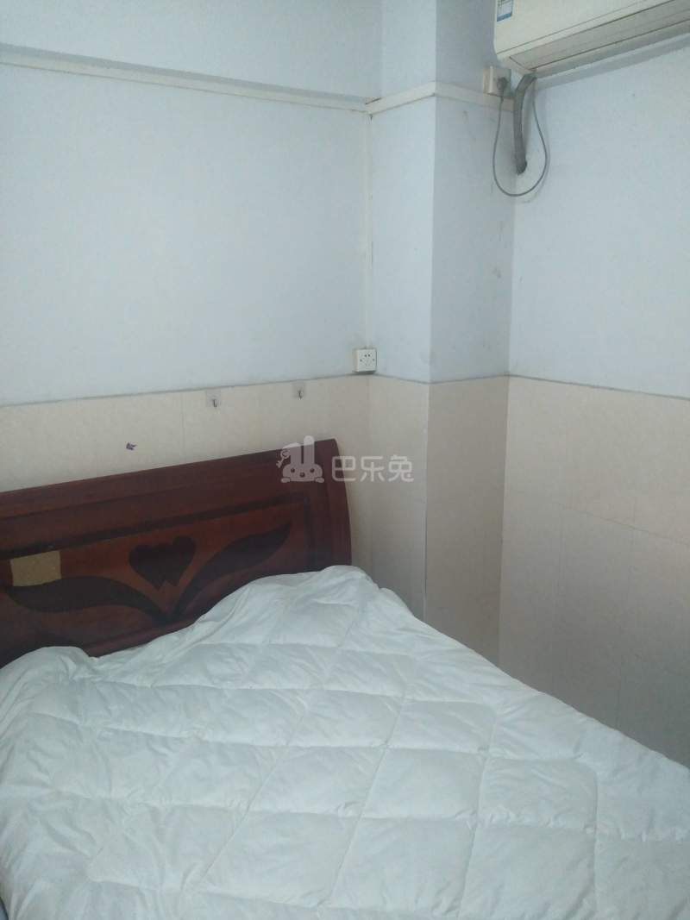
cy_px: 460
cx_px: 345
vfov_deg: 67.3
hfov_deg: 53.1
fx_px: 691
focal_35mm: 26
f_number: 1.8
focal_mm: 3.59
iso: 460
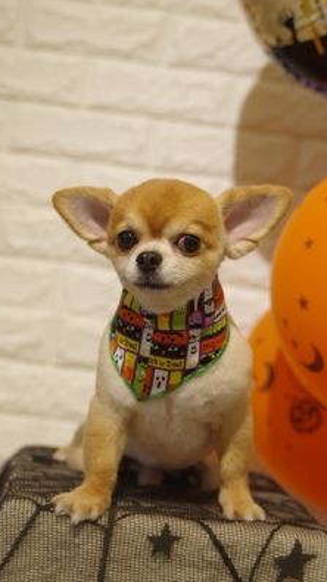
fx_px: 1342
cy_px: 293
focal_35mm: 87
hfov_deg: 13.9
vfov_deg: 24.5
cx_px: 183
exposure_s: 1/125
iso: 320
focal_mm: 55
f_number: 2.8
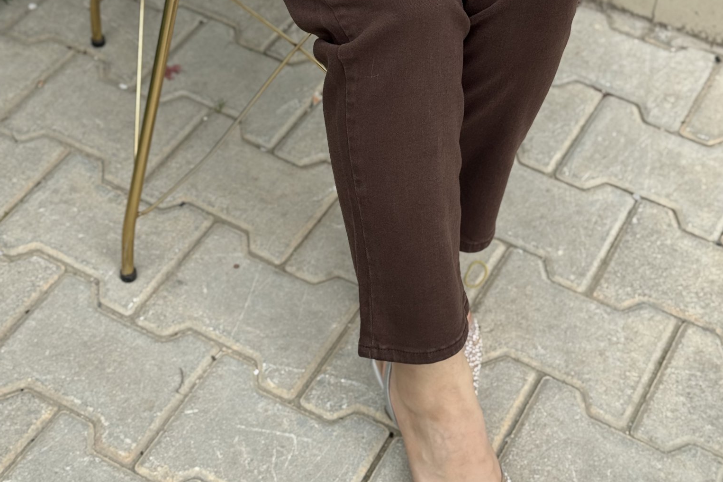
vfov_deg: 20.2
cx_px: 361
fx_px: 1345
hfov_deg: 30.1
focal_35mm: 67
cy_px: 168
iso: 64
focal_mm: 6.76
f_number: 1.78
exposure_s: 1/1193
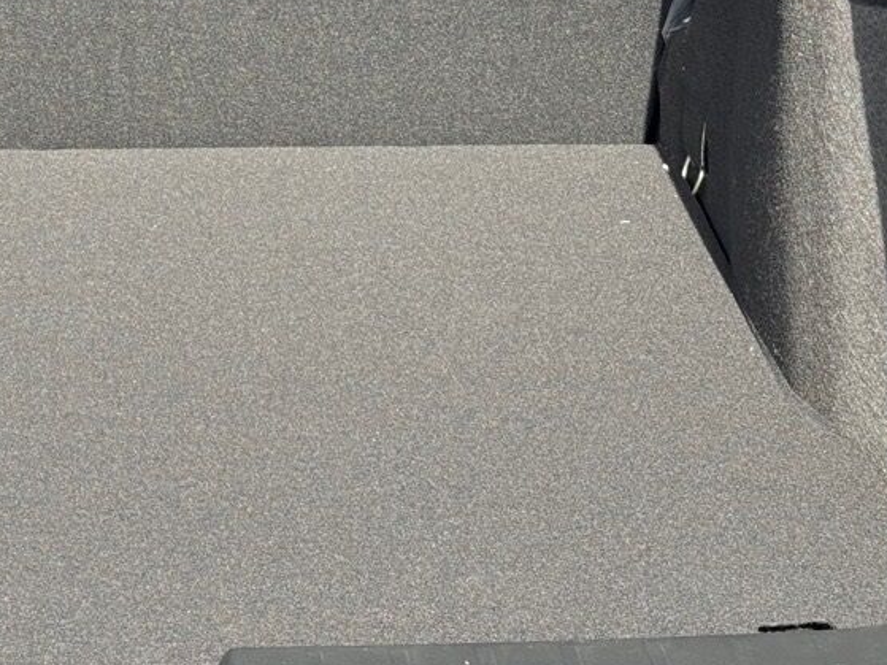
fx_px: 2254
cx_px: 90
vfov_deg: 16.6
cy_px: 87
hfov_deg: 21.8
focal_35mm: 88
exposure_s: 1/383
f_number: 1.78
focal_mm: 6.76
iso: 64
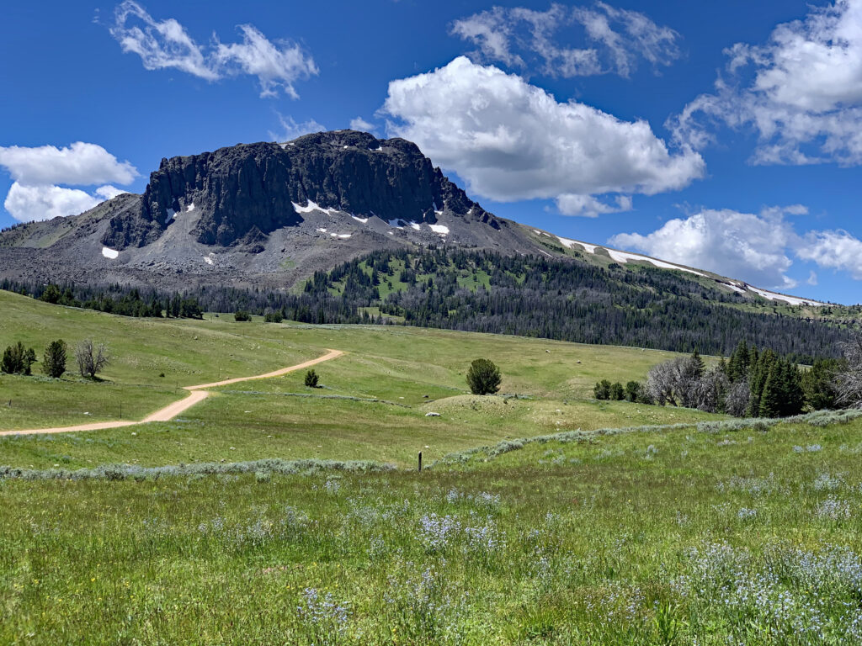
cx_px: 431
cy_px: 323
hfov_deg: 36.8
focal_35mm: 52
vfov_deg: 28.0
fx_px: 1295
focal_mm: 6
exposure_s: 1/1043
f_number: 2.4
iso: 16
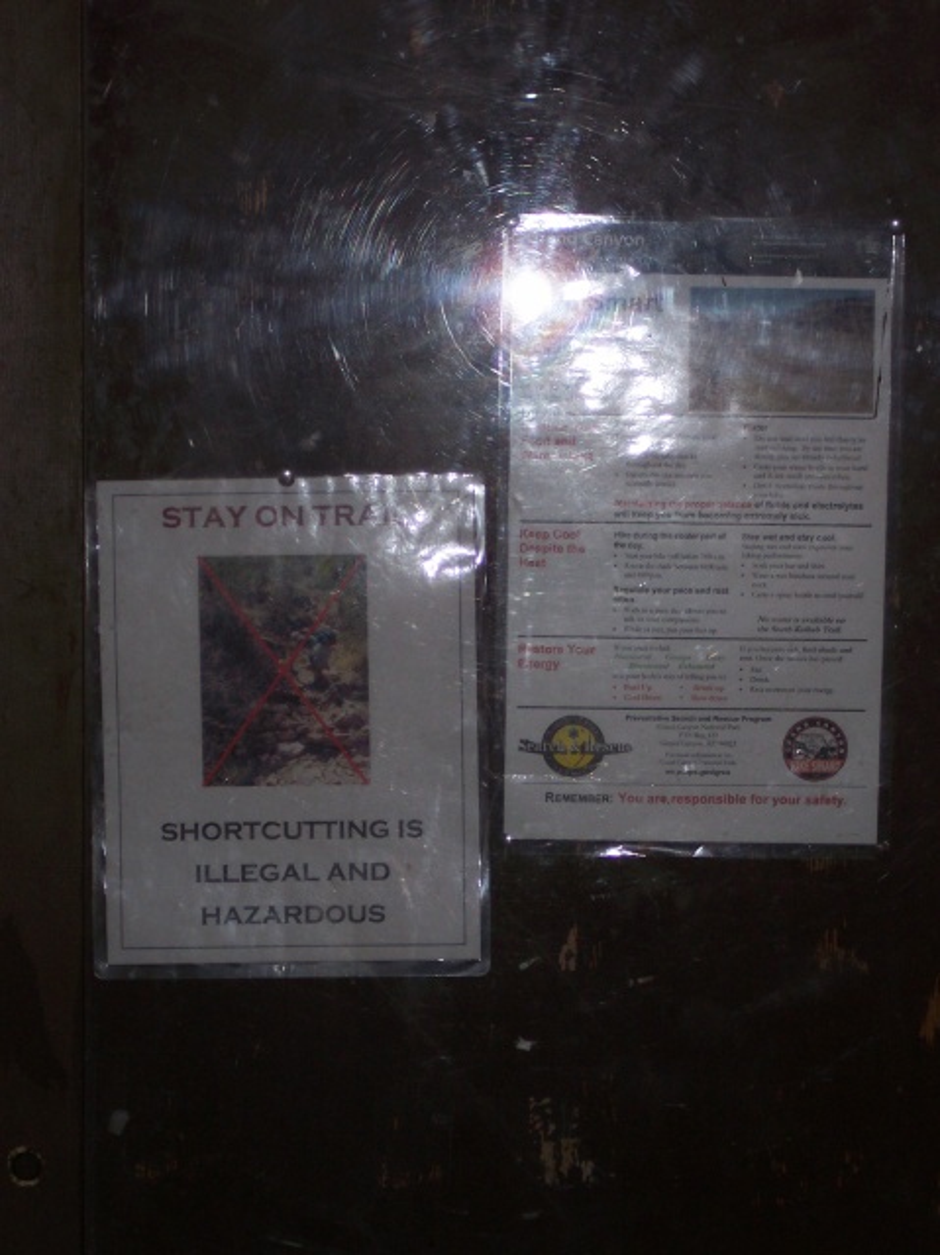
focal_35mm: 114
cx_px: 470
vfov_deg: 17.3
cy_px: 628
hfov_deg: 13.0
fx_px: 4133
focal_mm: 24
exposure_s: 1/90
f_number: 4.8
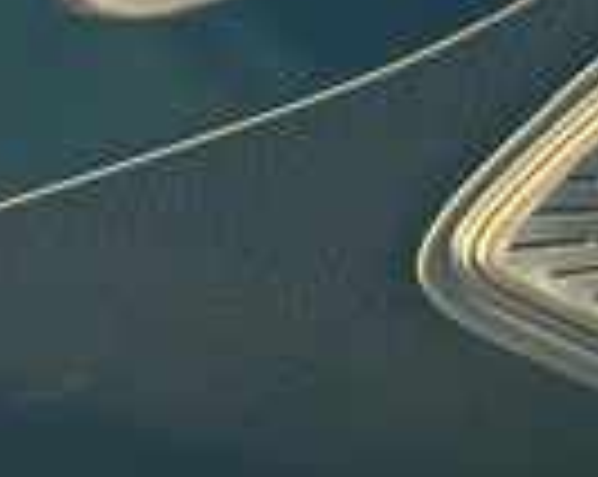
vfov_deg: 6.7
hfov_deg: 8.5
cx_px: 531
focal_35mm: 226
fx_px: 3994
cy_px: -364
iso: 125
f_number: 1.78
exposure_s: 1/60
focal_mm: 6.86
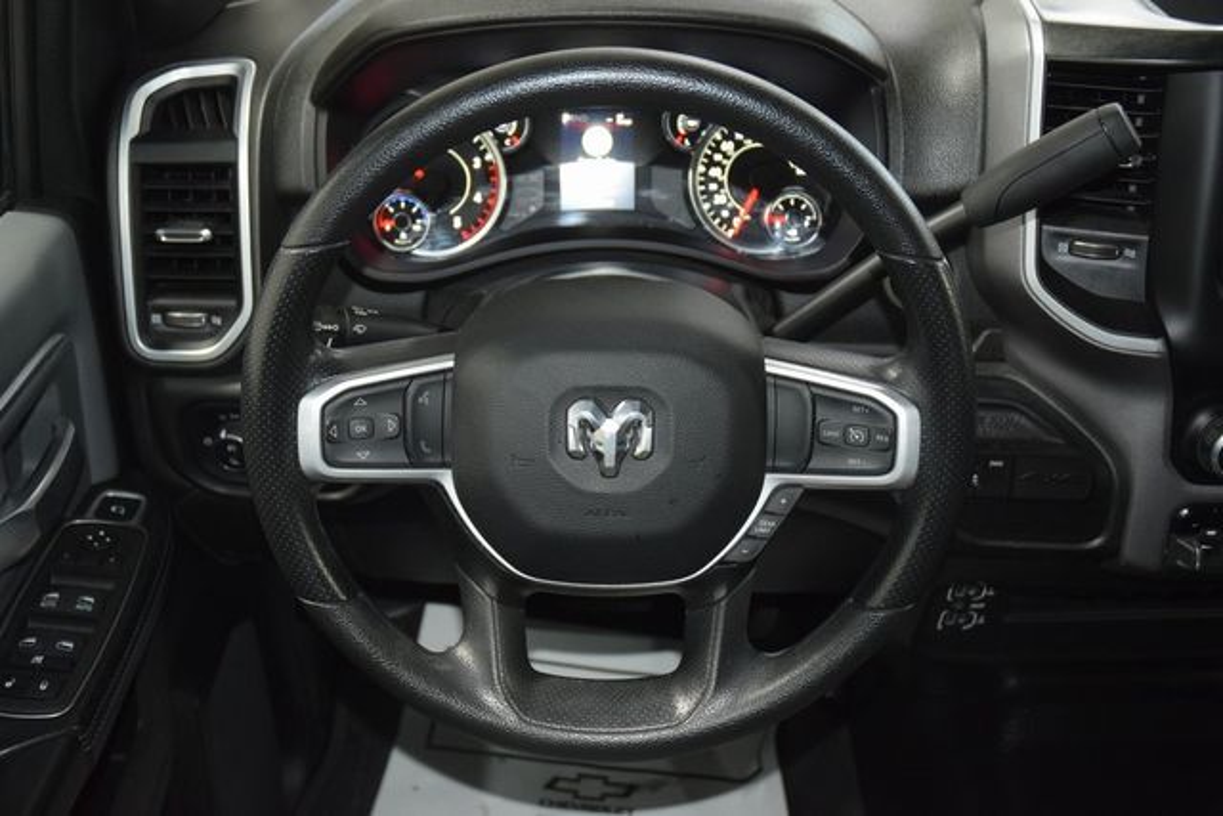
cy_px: 408
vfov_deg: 33.0
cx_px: 612
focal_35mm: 40
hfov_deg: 47.9
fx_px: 1376
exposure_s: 1/30
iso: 1800
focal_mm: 27
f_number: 3.8
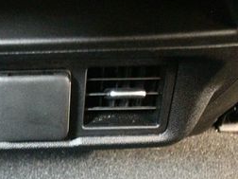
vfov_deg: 17.8
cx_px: -3
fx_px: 571
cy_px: 111
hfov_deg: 22.6
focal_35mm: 83
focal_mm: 23
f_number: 3.8
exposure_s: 1/13
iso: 12800
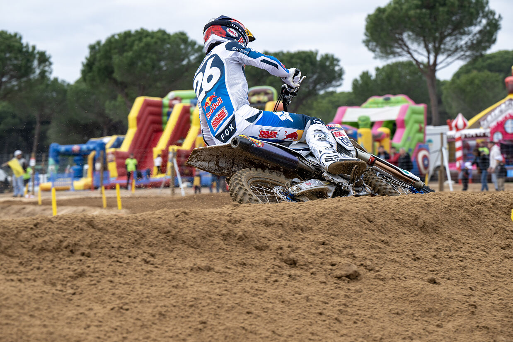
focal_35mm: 110
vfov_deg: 12.5
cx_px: 256
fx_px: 1568
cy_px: 171
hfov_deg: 18.6
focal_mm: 110
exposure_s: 1/1250
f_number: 5.6
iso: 400
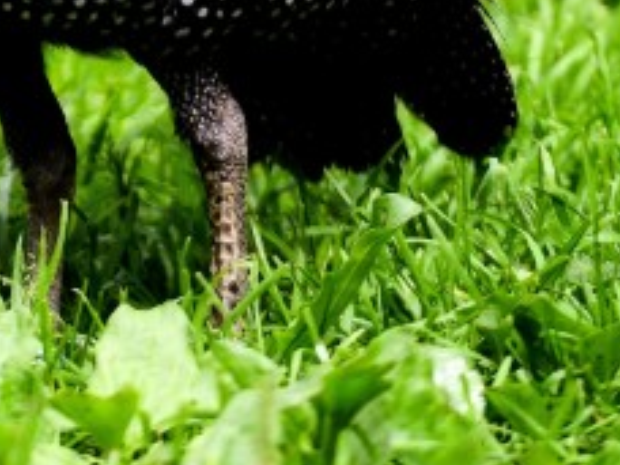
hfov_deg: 2.0
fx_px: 17427
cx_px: -534
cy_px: -228
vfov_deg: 1.5
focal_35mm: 973
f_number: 2.8
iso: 250
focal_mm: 200
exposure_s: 1/2000
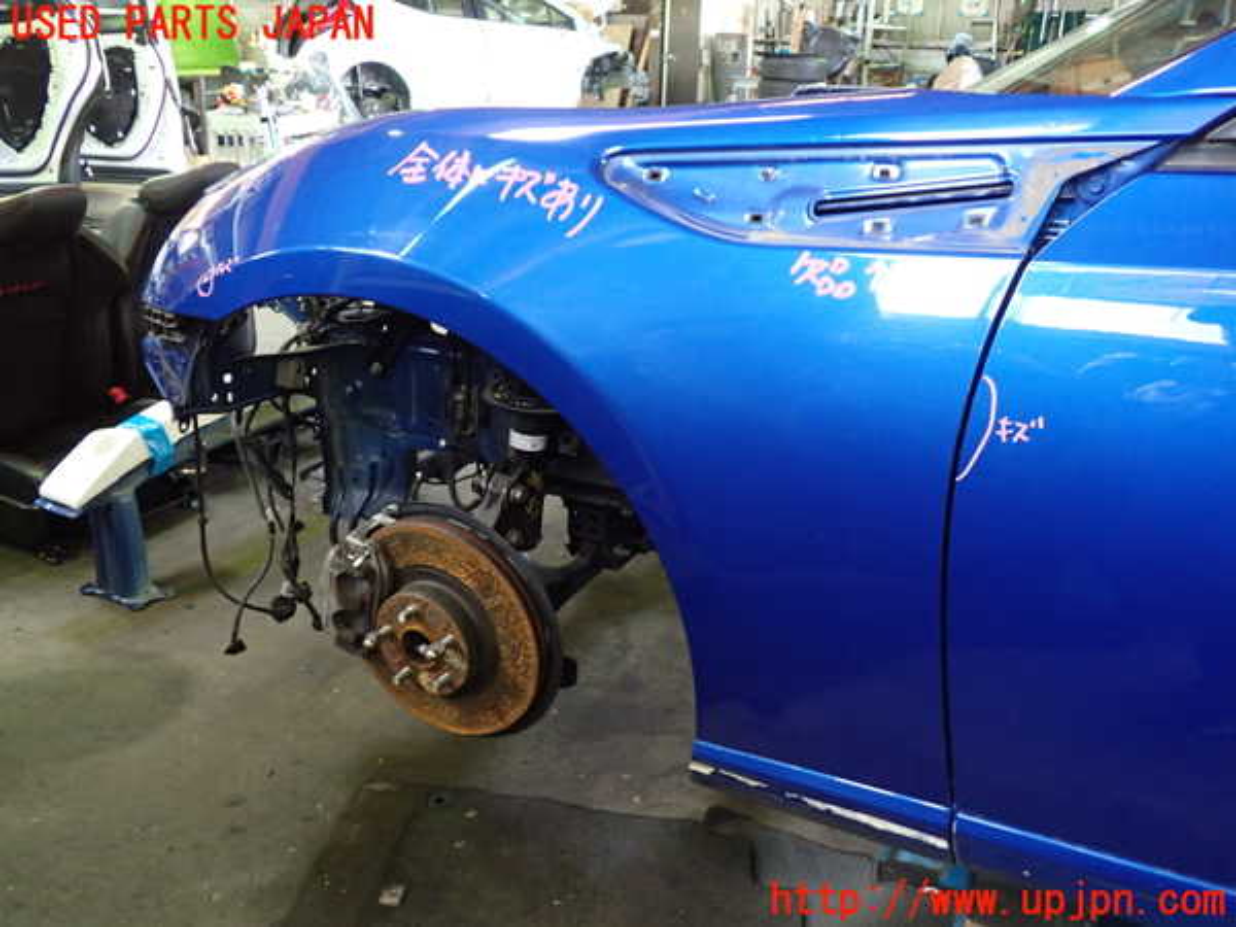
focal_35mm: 30
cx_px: 618
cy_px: 464
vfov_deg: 46.8
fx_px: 1071
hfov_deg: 60.0
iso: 640
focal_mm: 5.4
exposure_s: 1/30
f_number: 2.3
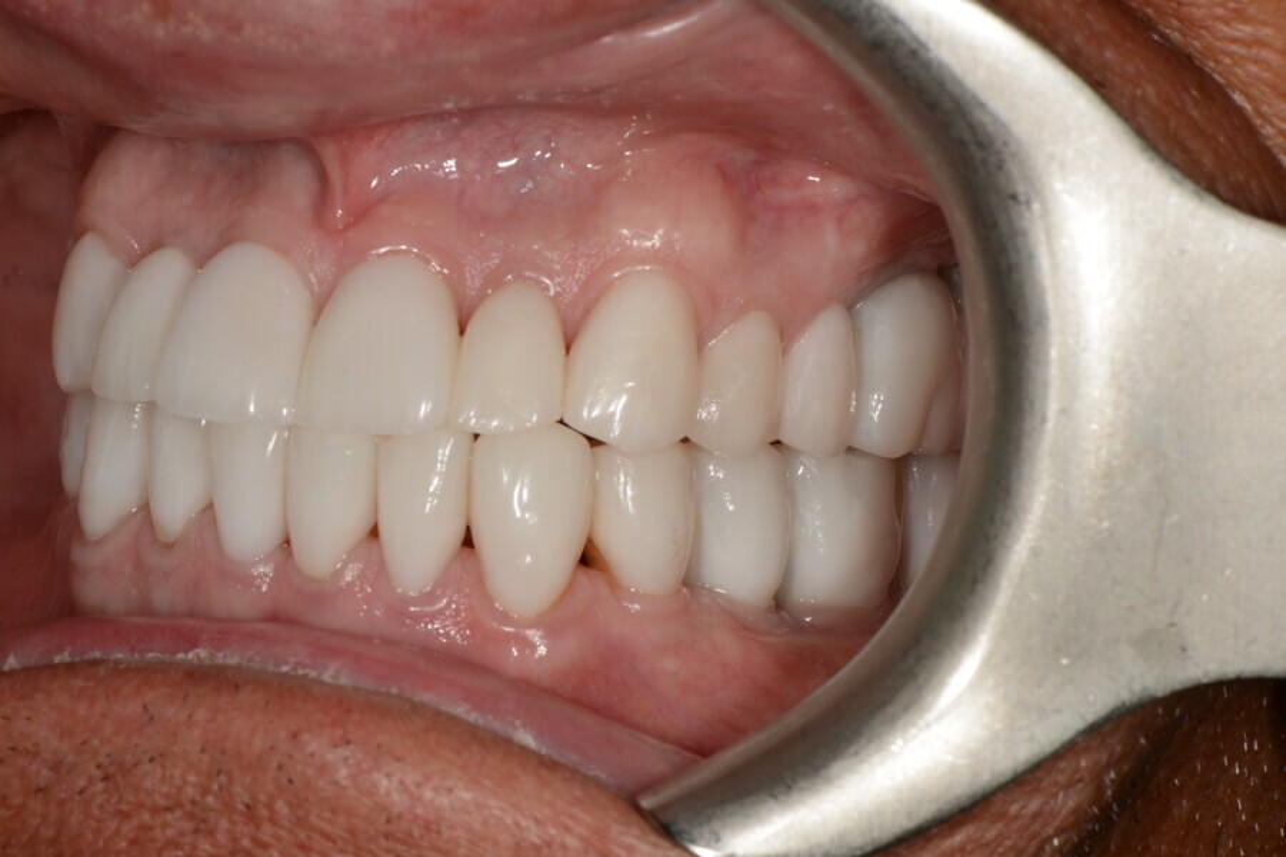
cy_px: 428
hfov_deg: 19.5
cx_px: 643
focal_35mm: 105
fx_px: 3751
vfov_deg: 13.0
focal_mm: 105
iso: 200
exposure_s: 1/60
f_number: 36
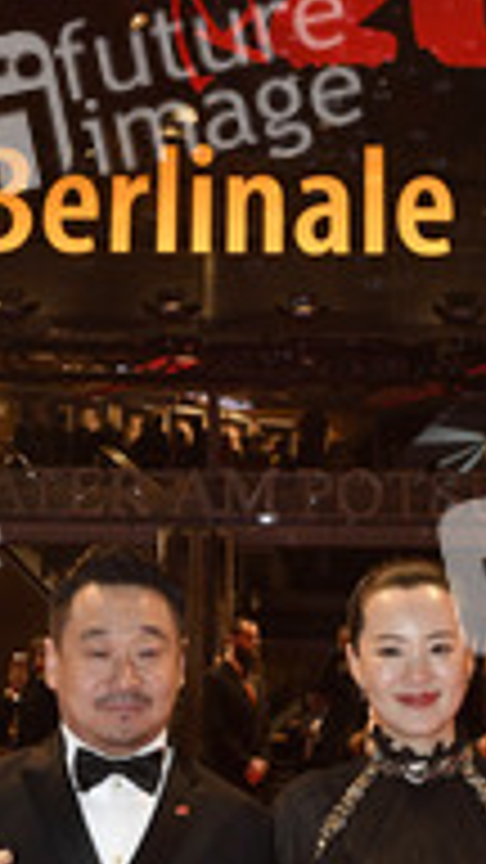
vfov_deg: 29.2
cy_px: 324
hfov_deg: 16.8
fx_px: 1650
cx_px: 261
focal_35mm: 72
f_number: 6.3
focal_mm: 22
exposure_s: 1/160
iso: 1600
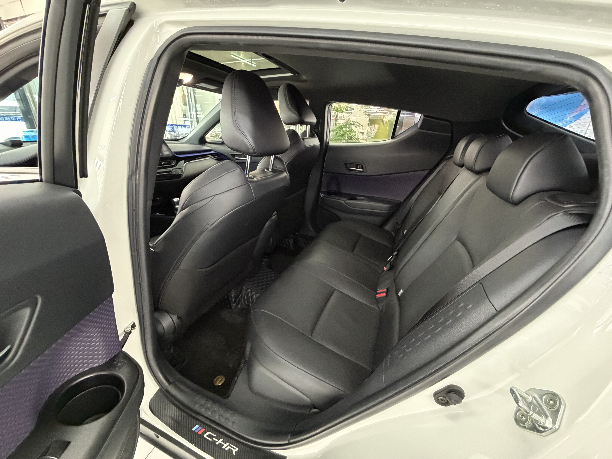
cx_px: 306
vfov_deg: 85.7
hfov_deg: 102.1
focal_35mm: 14
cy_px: 230
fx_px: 248
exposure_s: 1/60
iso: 1000
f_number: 2.2
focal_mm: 2.22
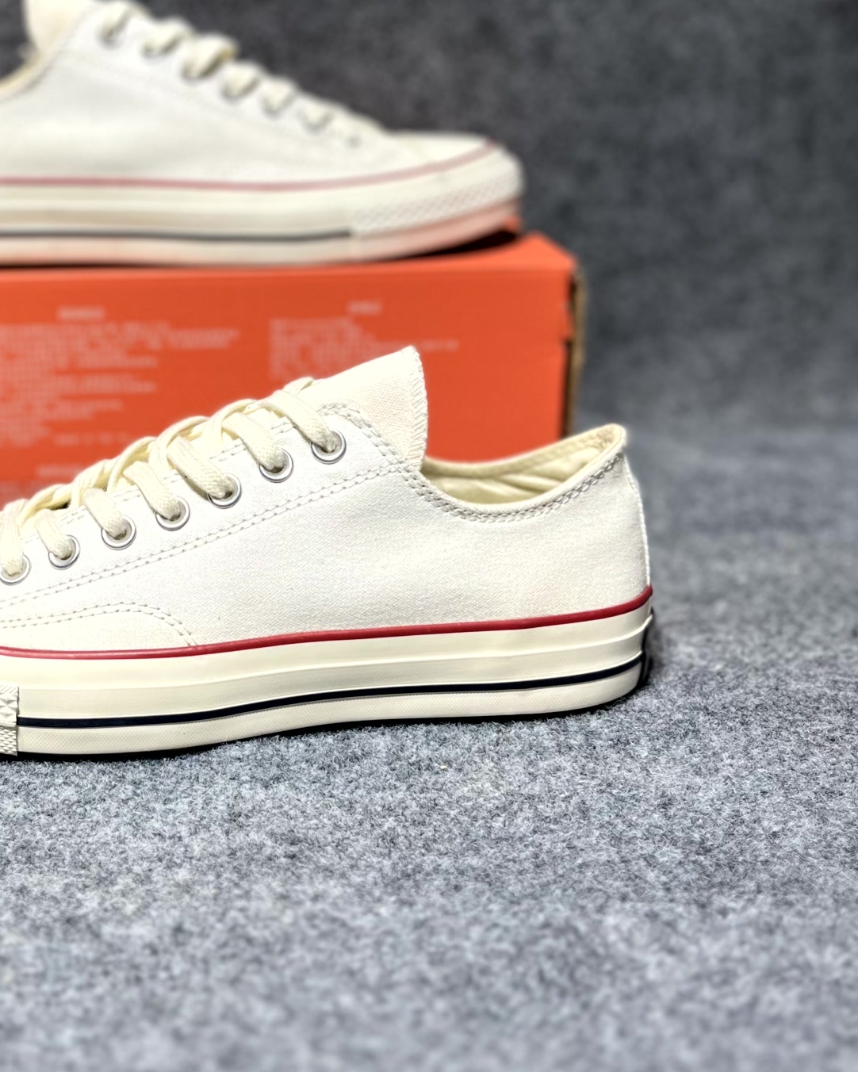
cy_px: 389
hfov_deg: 32.8
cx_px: 223
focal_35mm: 45
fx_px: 1428
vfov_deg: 40.8
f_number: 1.6
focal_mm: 5.1
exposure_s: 1/199
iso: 40
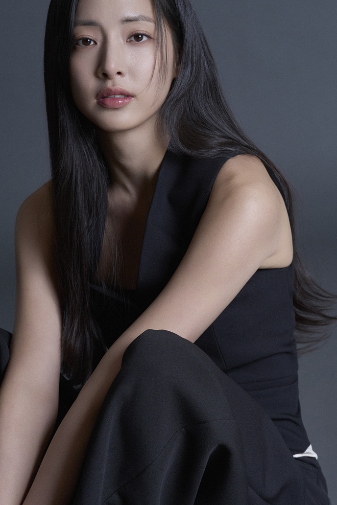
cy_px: 274
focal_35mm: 140
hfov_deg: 9.8
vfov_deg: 14.7
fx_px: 1966
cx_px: 131
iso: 250
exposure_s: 1/161
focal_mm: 107
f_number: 8
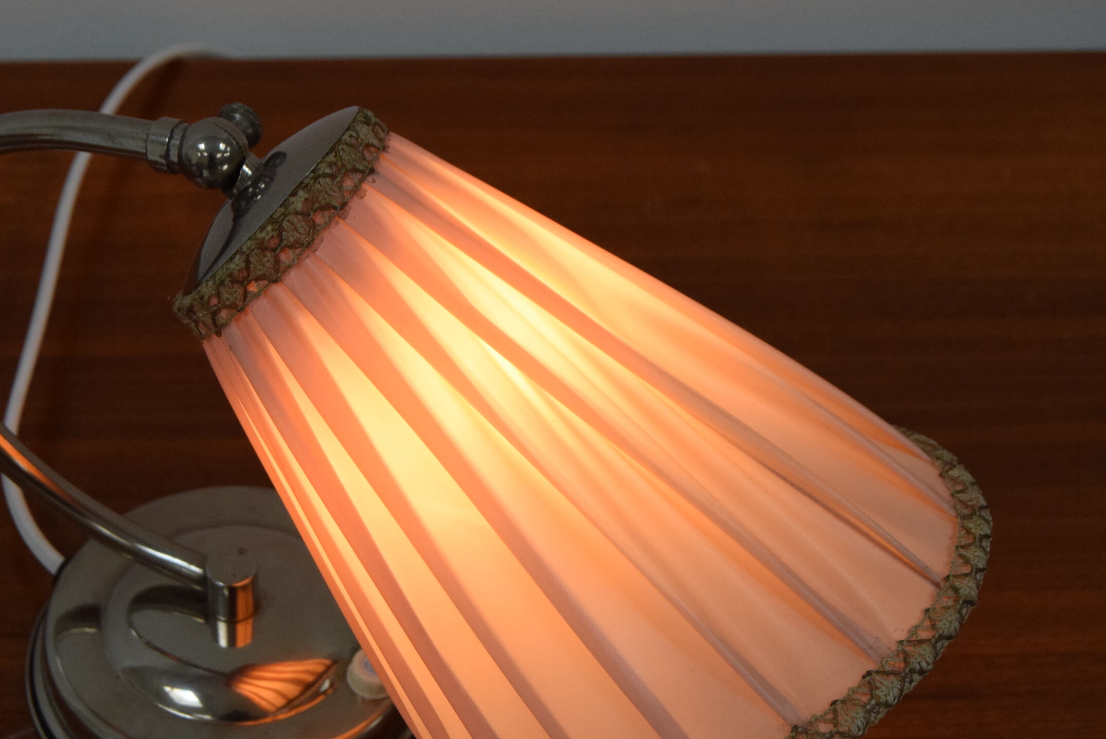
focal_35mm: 96
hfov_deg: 21.1
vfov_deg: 14.3
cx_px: 350
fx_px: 2951
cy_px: 456
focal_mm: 46
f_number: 9
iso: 1600
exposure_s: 1/320
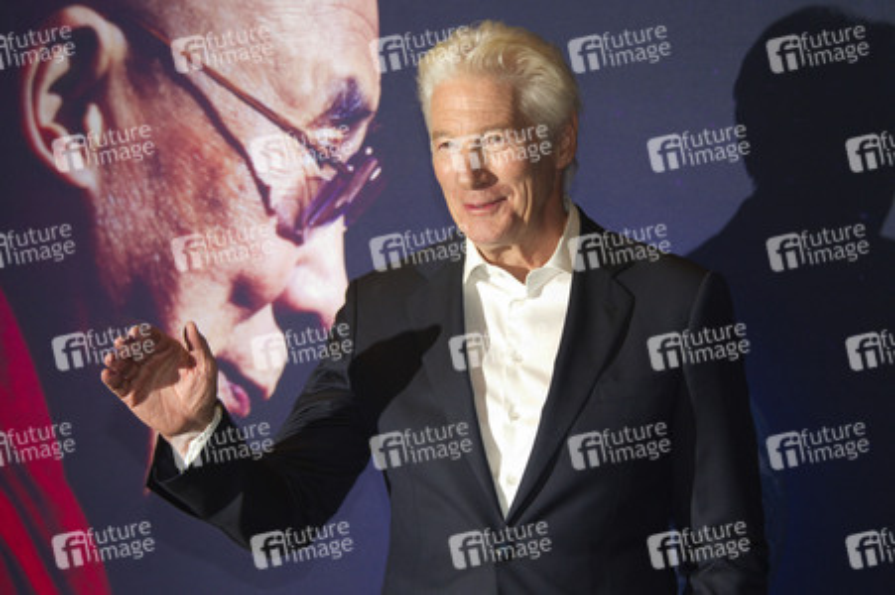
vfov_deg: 13.7
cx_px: 448
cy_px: 298
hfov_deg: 20.4
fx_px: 2484
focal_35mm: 100
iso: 1600
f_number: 5.3
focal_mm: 100
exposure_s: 1/50
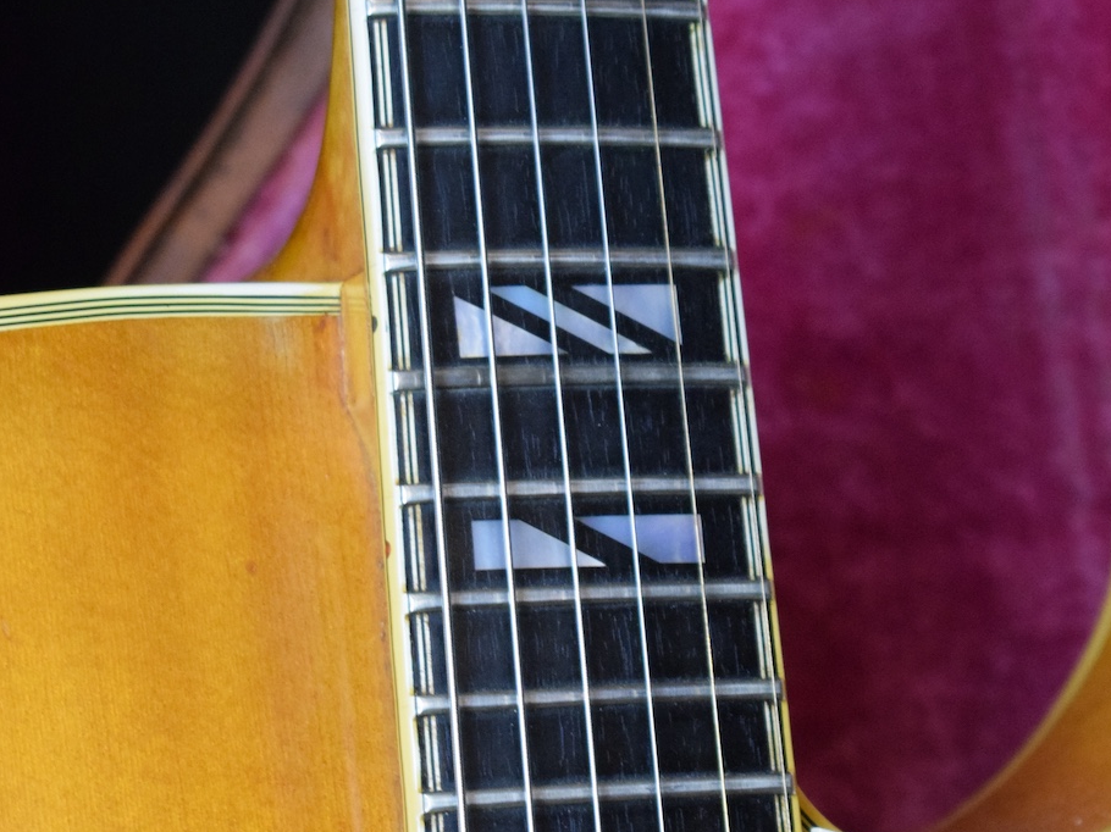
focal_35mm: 131
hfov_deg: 15.1
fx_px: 4197
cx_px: 564
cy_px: 531
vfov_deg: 11.3
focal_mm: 55
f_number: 5.6
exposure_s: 1/60
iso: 3600
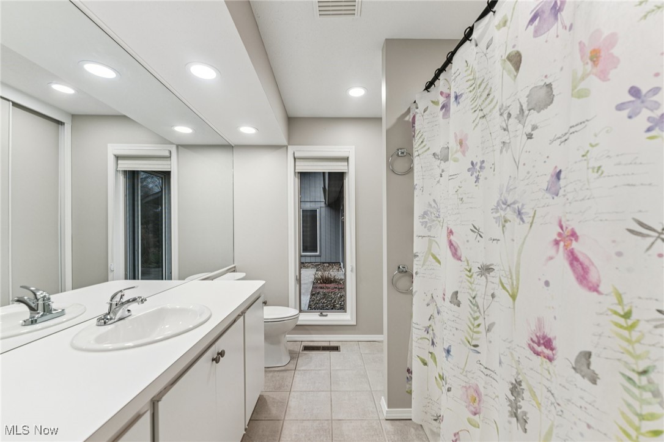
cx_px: 332
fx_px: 258
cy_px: 221
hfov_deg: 104.3
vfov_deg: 81.2
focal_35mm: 14
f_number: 4.5
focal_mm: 14
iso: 200
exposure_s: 1/50
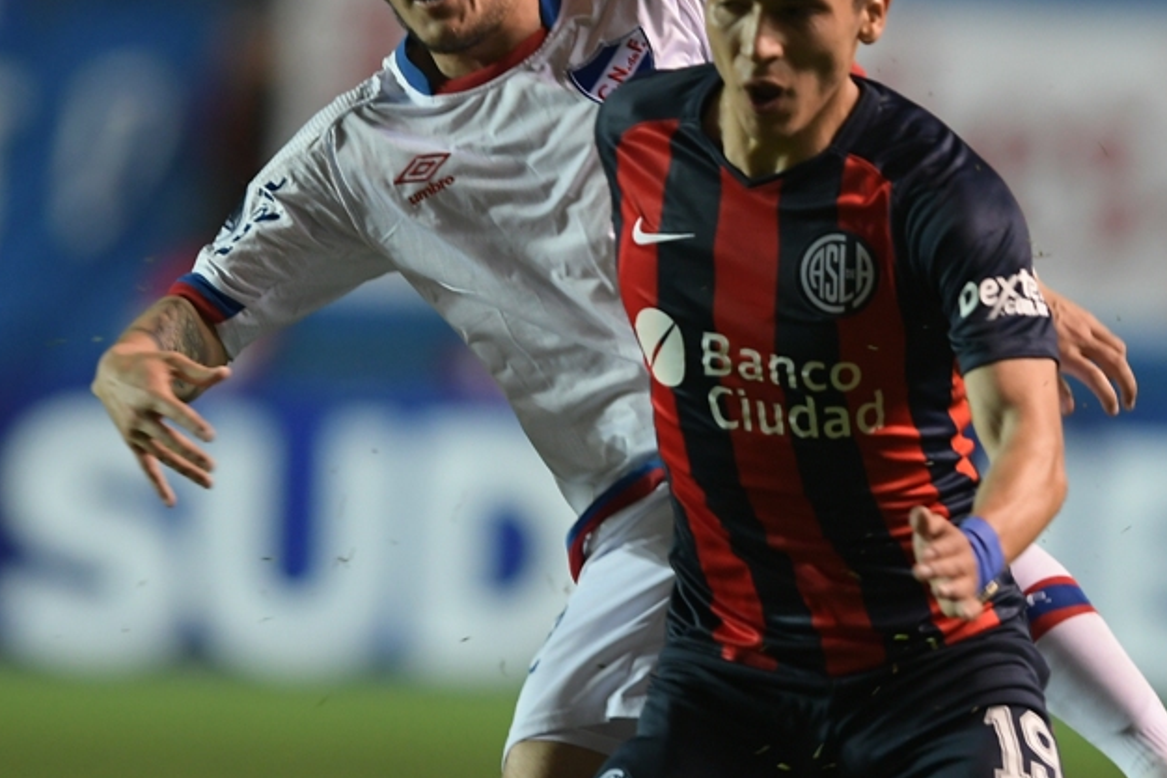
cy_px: 247
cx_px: 628
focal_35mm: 982
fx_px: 31823
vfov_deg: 1.4
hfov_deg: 2.1
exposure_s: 1/500
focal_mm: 400
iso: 1600
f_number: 3.5
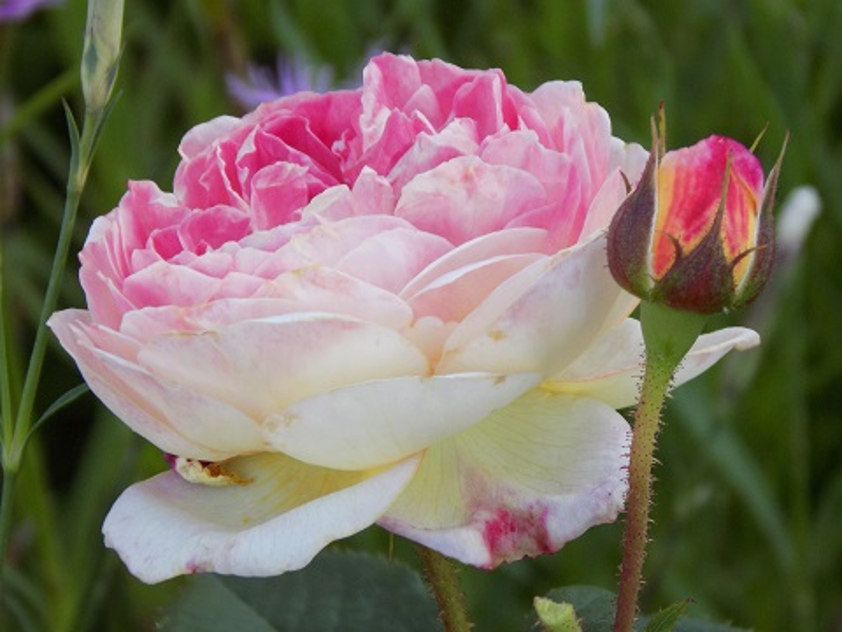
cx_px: 421
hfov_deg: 5.5
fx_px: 8708
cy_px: 316
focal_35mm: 358
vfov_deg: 4.2
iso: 100
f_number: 5.9
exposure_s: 1/60
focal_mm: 63.7
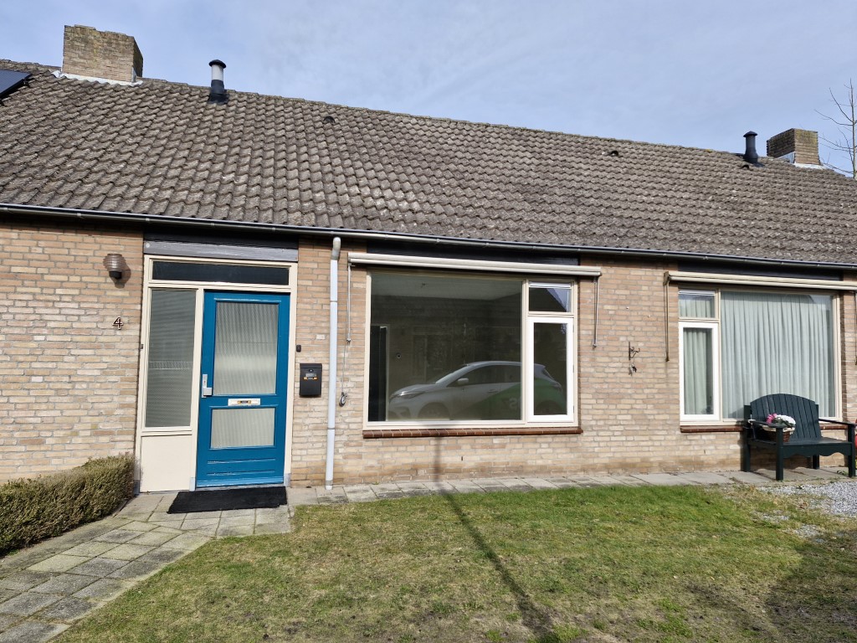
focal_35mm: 23
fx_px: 569
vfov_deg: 58.9
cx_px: 428
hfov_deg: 73.9
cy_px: 322
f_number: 1.8
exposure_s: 1/1580
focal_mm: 5.54
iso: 50
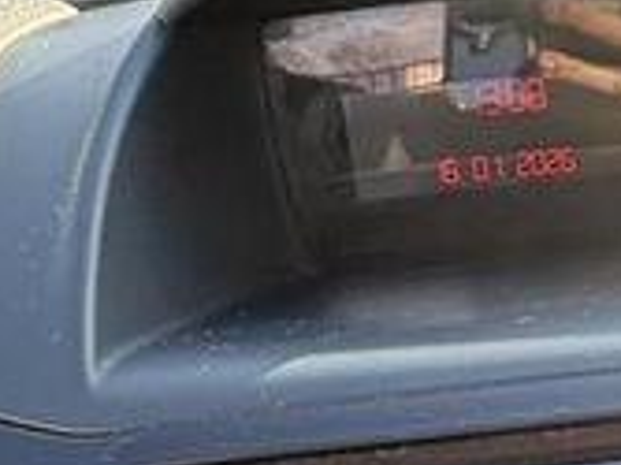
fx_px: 1345
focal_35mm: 75
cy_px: 703
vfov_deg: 17.6
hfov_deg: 24.6
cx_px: 643
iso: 64
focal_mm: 2.22
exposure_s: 1/99
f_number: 2.2
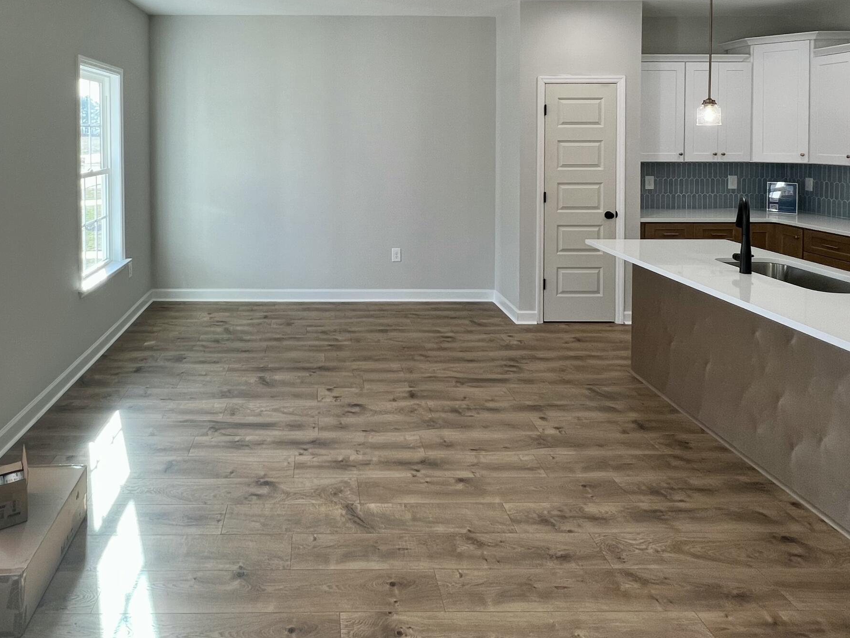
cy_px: 143
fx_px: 540
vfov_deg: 57.3
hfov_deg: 75.1
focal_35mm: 22
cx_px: 319
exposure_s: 1/120
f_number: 1.8
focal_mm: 1.57
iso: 64
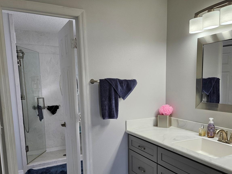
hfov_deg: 56.6
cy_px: 116
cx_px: 133
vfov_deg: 43.6
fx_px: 215
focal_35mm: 32
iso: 125
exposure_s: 1/207
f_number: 1.8
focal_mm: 5.4
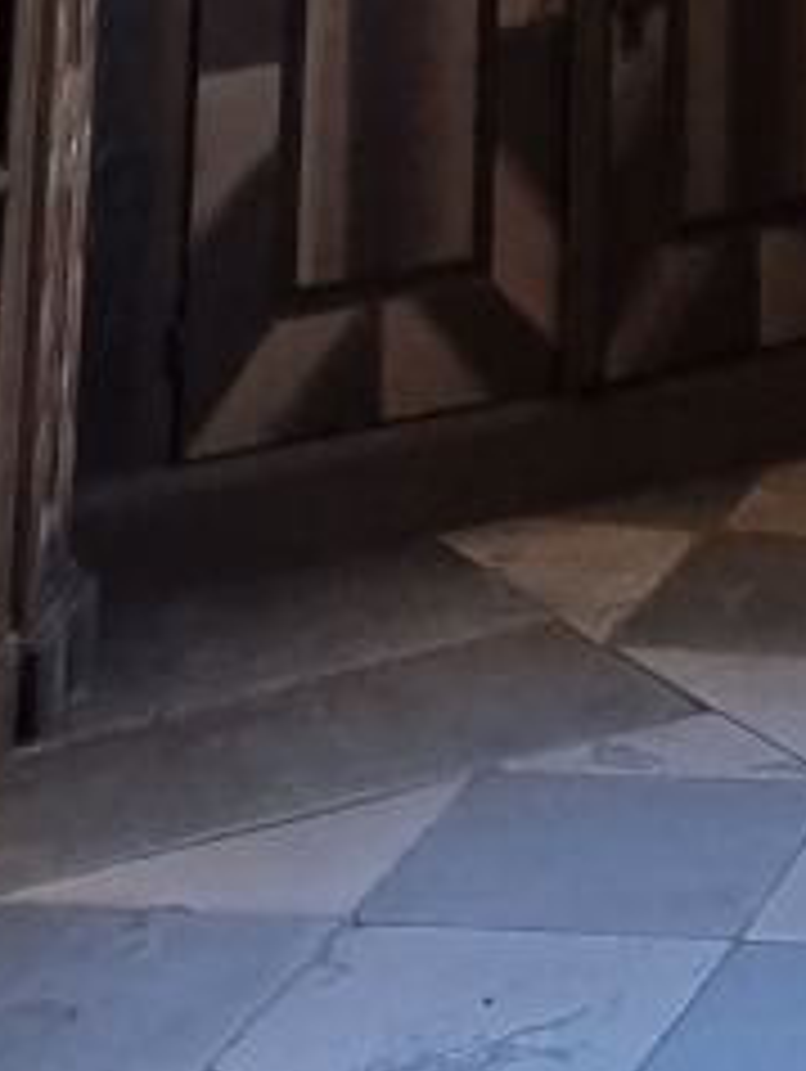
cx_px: 1277
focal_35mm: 151
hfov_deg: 9.5
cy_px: -2178
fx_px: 4679
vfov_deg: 9.8
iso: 125
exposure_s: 1/100
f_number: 1.8
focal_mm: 6.7
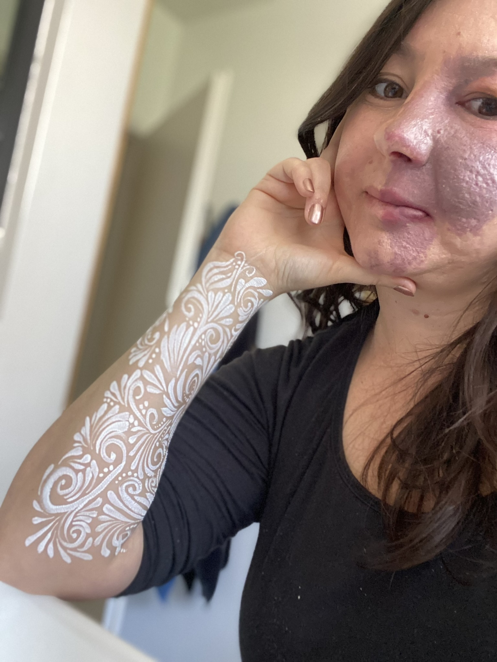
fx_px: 574
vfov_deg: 60.0
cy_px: 331
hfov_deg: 46.8
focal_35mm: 30
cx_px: 248
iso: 400
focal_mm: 2.71
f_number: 2.2
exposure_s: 1/35
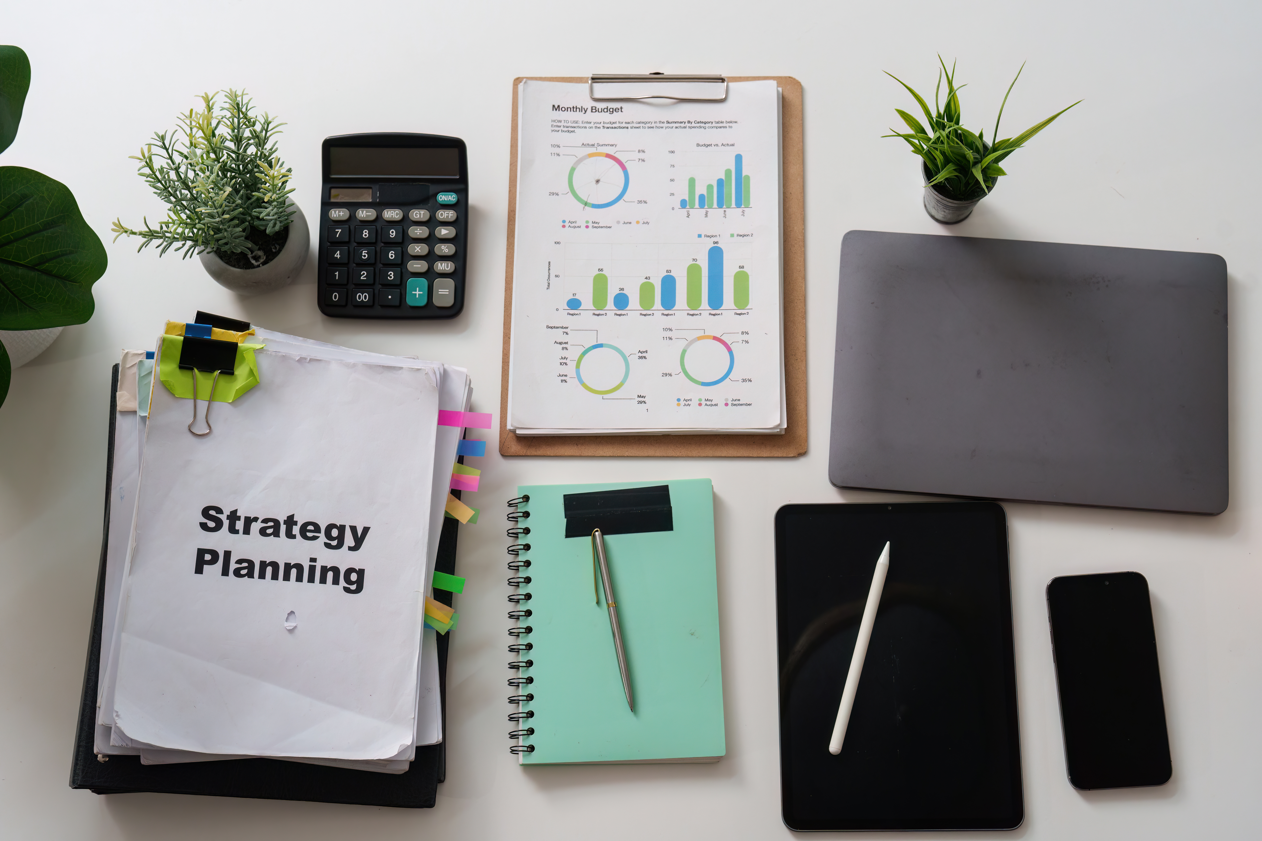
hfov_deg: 39.6
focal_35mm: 50
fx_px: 1753
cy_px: 420
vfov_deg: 27.0
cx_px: 631
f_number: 5.6
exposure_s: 1/100
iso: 2000
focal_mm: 50
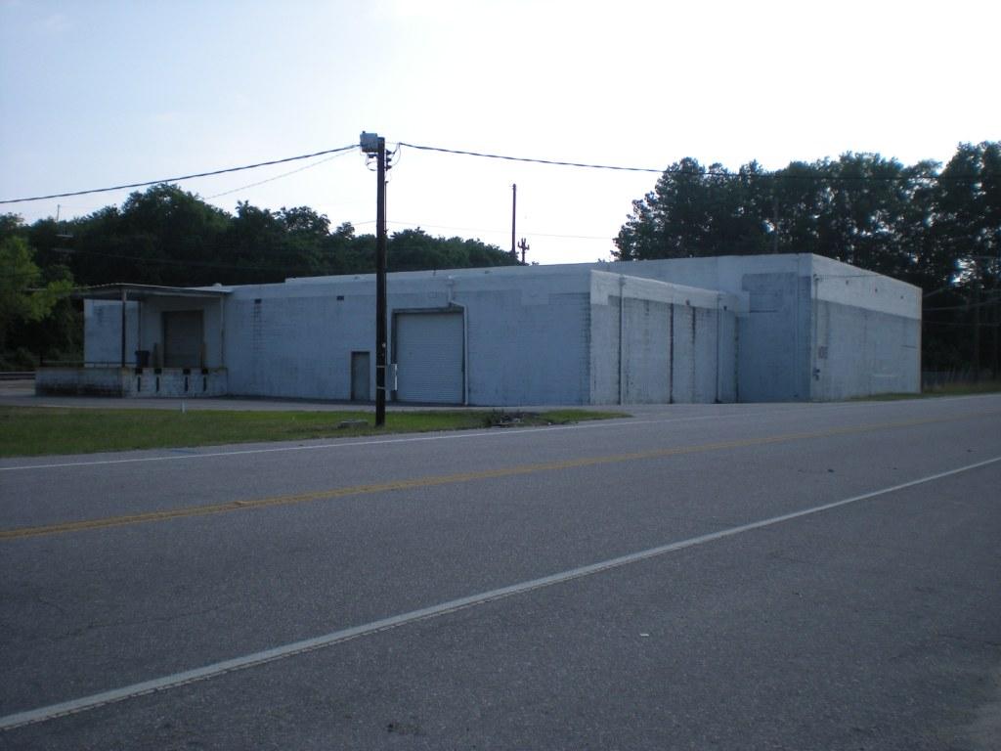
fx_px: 1099
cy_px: 376
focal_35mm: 38
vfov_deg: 37.7
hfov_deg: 49.0
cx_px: 500
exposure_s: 1/629
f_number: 4.6
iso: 64
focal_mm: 6.3
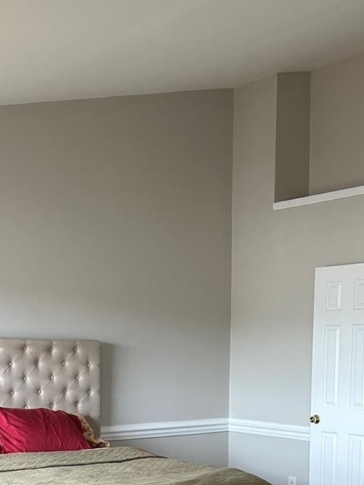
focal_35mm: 57
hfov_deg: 25.6
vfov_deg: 32.0
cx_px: 201
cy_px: 447
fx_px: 799
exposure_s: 1/121
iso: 200
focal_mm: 6.86
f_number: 1.78
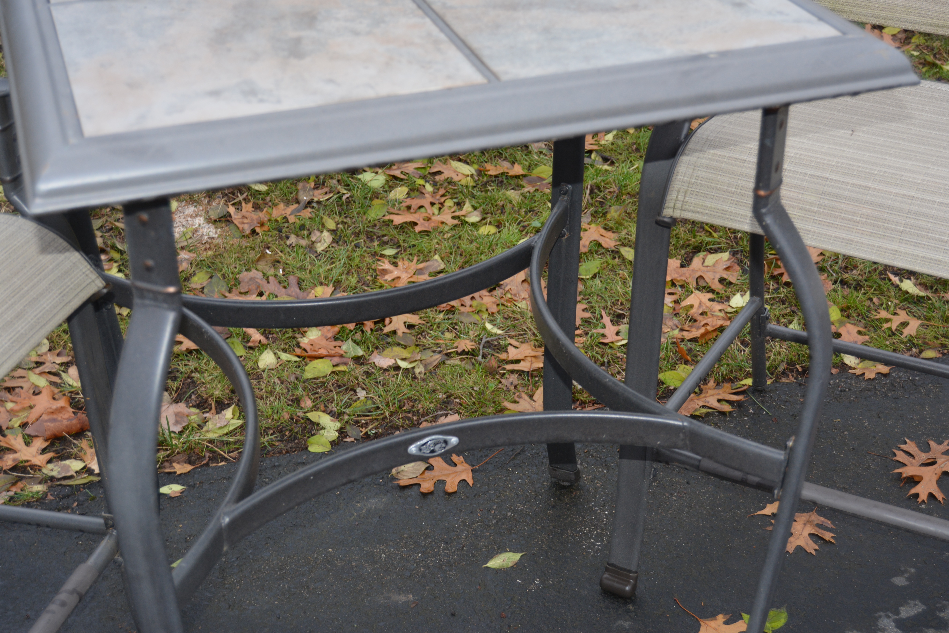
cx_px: 502
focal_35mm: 55
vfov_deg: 24.6
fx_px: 1450
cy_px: 296
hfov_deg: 36.2
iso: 280
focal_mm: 34
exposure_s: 1/125
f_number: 4.5
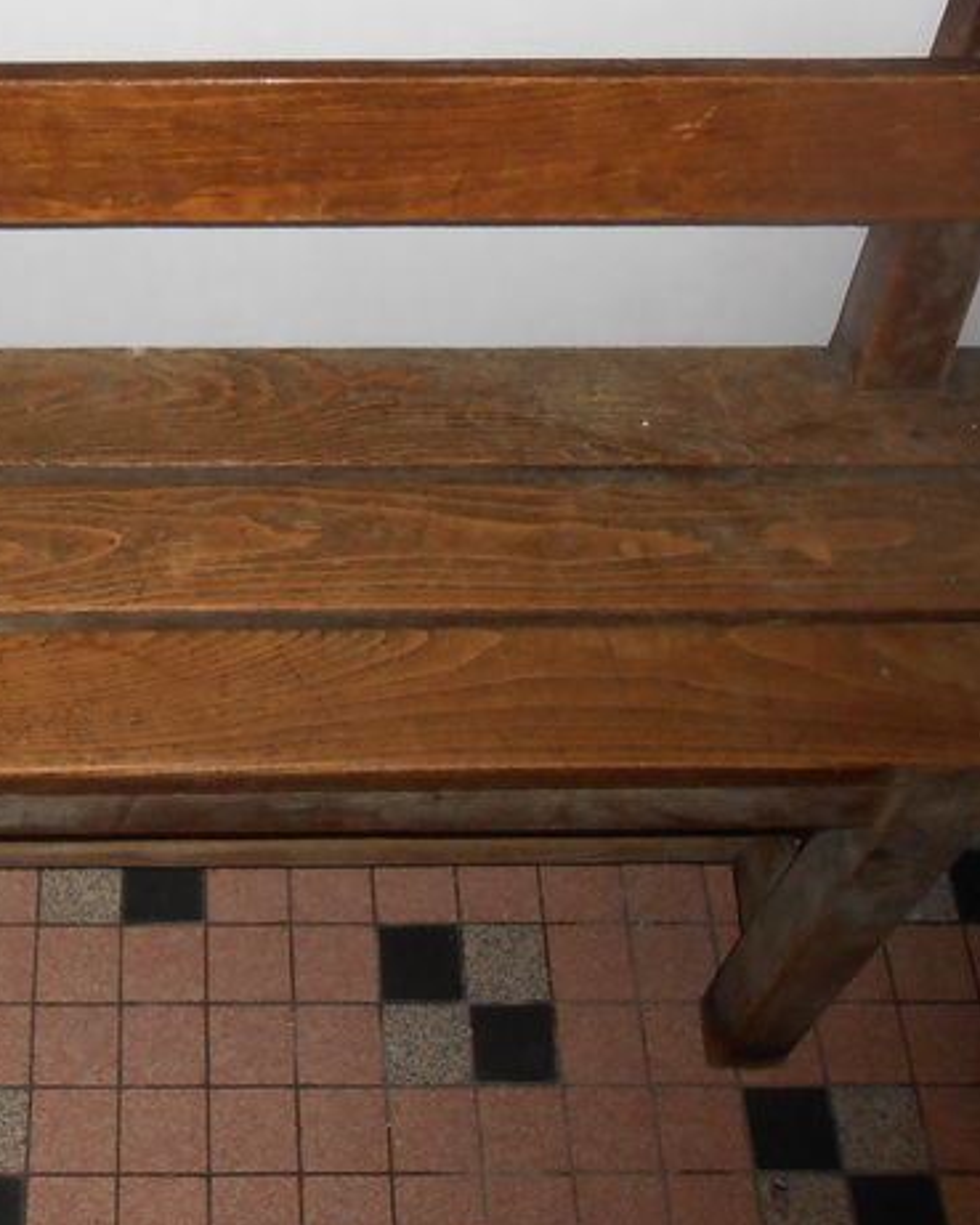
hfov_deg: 27.0
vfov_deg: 34.1
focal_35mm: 55
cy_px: 508
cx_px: 162
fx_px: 1993
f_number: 3.5
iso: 200
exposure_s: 1/25
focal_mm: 4.6
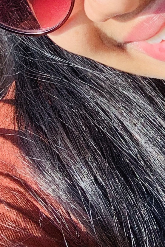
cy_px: 28
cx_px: 269
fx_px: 852
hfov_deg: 10.6
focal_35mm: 124
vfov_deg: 16.3
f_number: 2.2
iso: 16
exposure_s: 1/537
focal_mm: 2.87
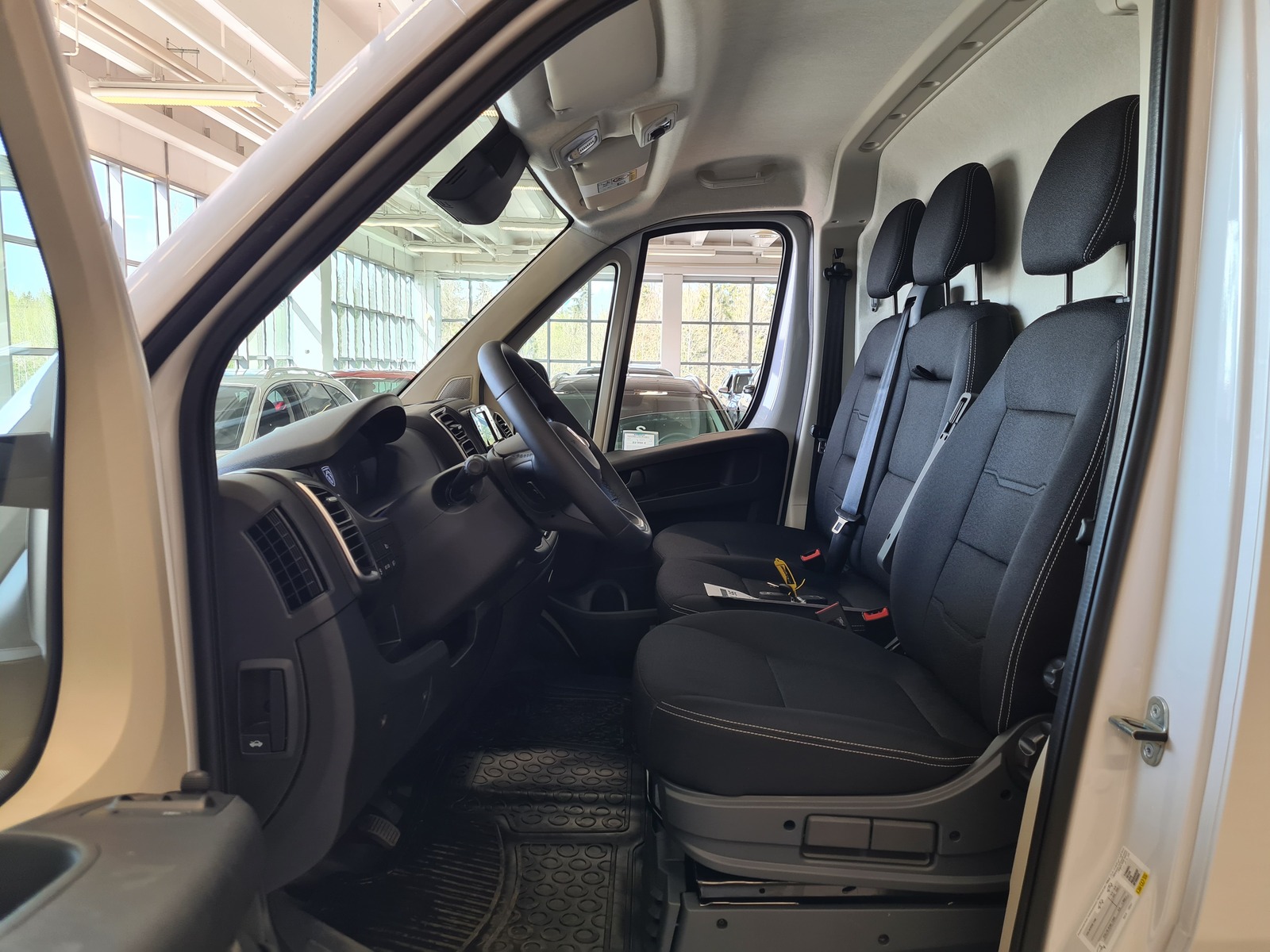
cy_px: 476
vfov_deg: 53.1
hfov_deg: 67.3
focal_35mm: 26
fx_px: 954
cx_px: 635
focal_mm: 5.4
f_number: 1.8
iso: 64
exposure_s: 1/50
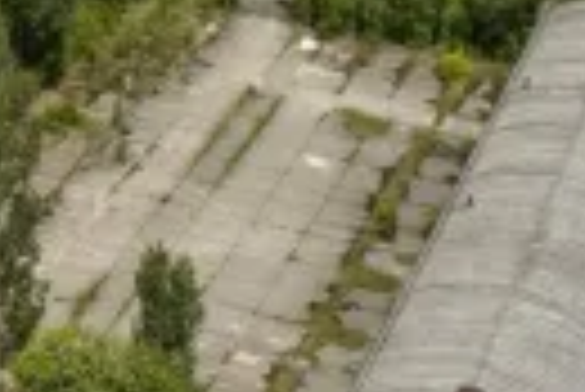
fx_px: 2278
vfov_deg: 9.8
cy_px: 81
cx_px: -554
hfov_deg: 12.9
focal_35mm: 140
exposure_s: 1/100
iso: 100
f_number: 8
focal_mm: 8.8
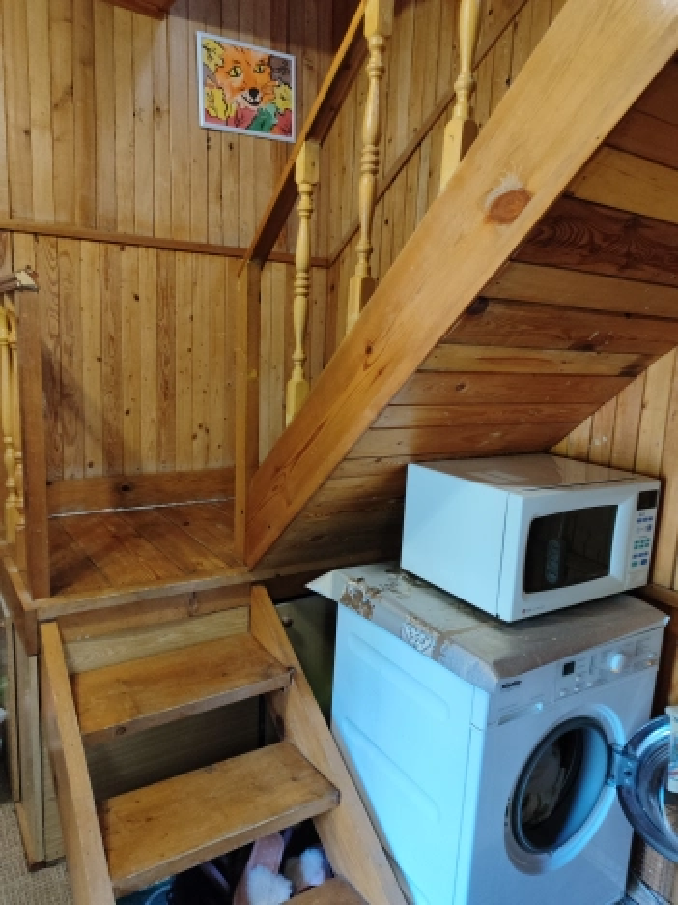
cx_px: 339
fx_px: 627
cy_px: 452
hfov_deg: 56.8
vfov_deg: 71.6
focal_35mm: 24
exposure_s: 1/33
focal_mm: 5.89
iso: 627
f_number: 1.89
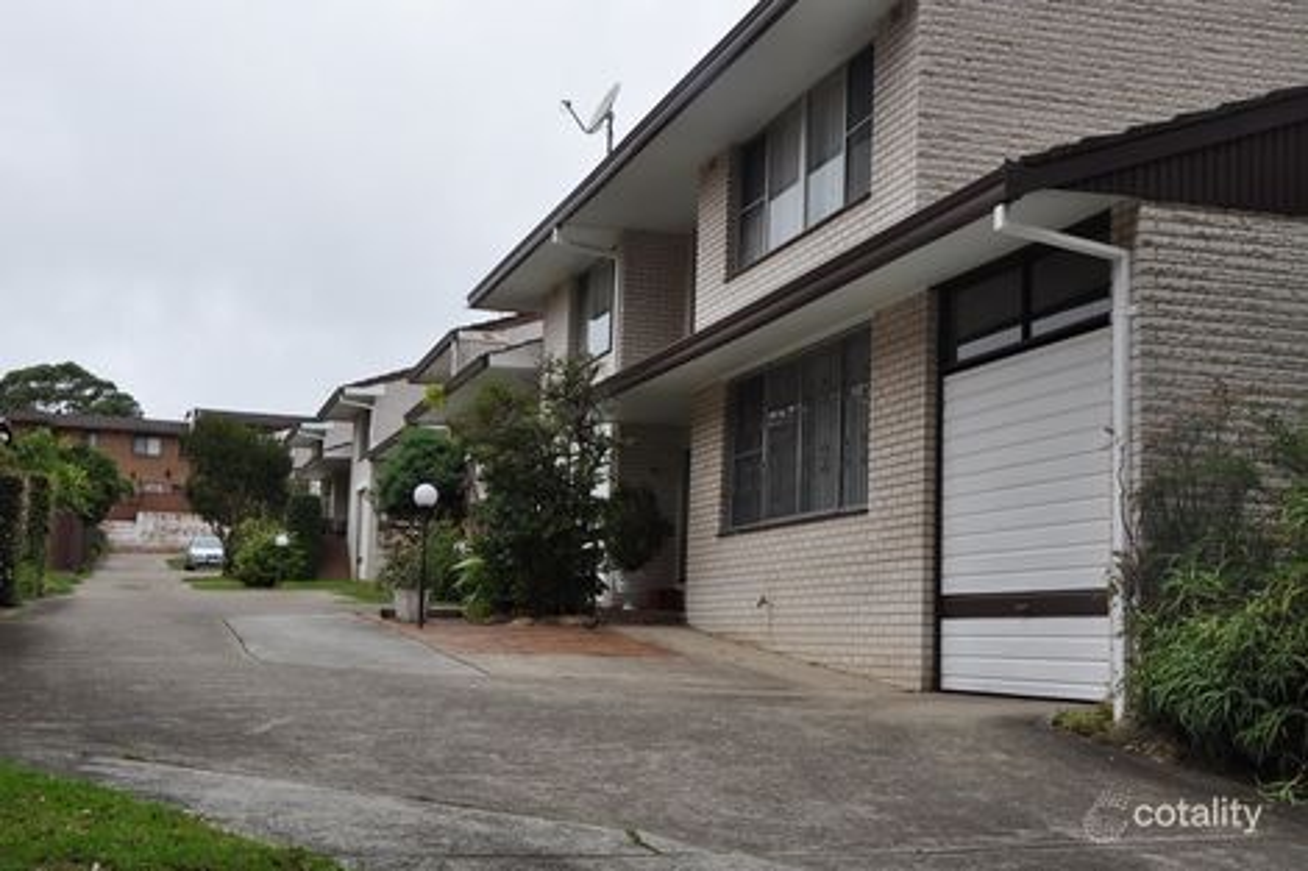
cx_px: 654
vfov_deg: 28.1
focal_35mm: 48
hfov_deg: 41.1
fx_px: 1743
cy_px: 436
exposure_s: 1/200
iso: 200
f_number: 11
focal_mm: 32
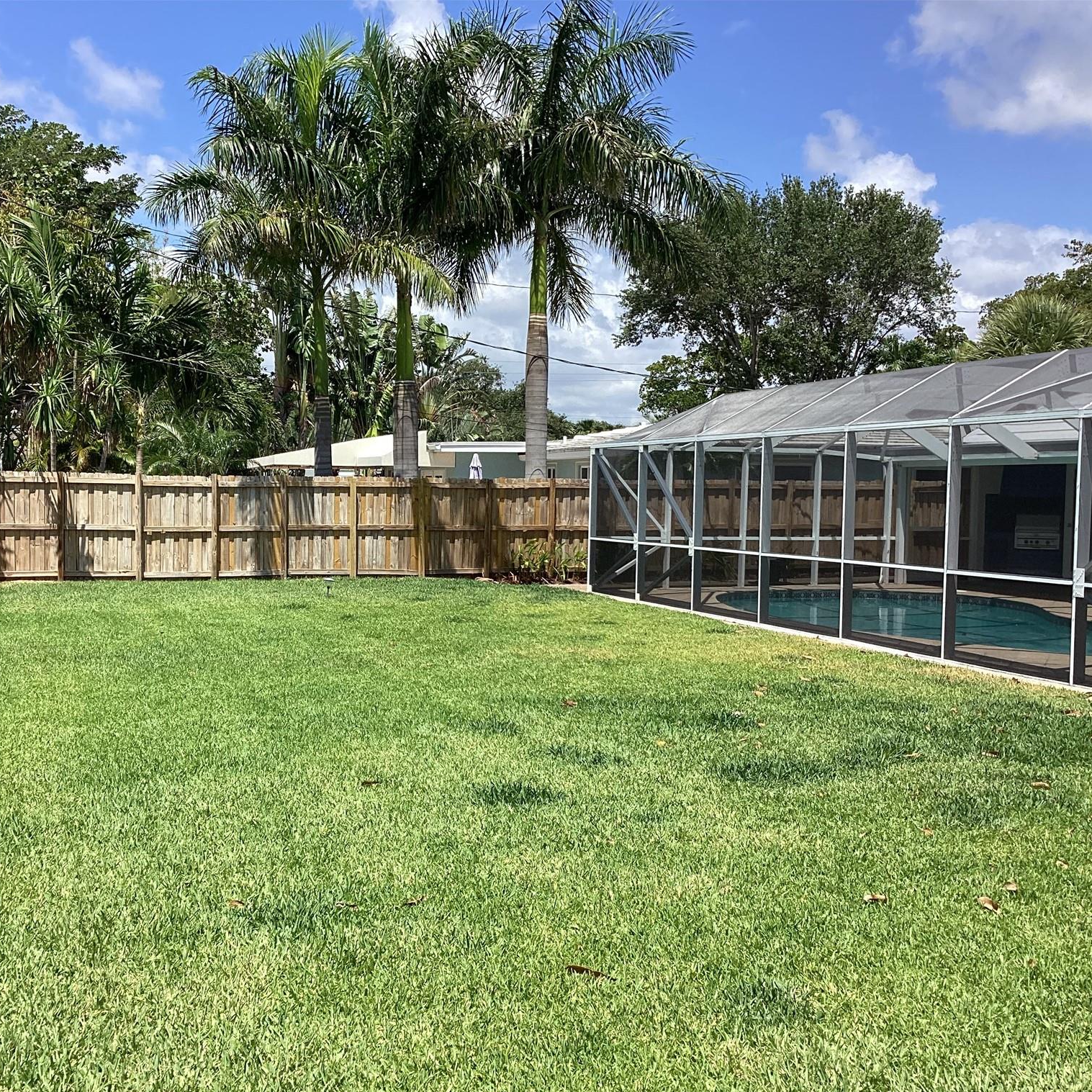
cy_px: 552
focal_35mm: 37
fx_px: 1321
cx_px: 416
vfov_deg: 44.9
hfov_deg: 44.6
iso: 25
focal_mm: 3.3
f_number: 2.4
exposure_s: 1/1087
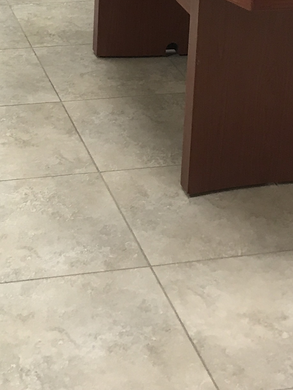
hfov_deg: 15.9
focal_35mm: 92
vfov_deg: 20.1
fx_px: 1038
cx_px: 54
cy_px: -63
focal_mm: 3.99
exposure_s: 1/30
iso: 32
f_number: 1.8
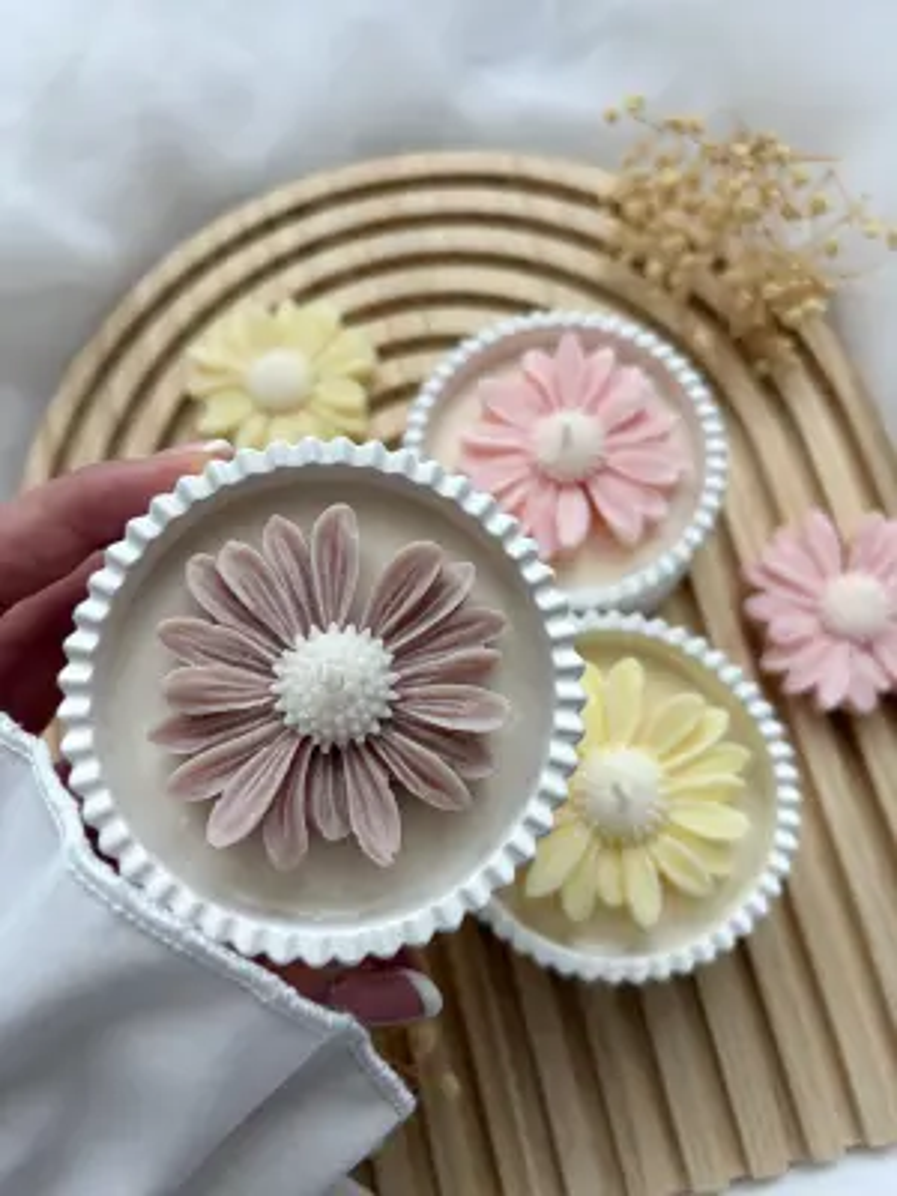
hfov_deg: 53.1
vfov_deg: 67.3
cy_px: 598
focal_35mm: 26
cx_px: 448
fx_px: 898
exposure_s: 1/121
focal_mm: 5.96
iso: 40
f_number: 1.6
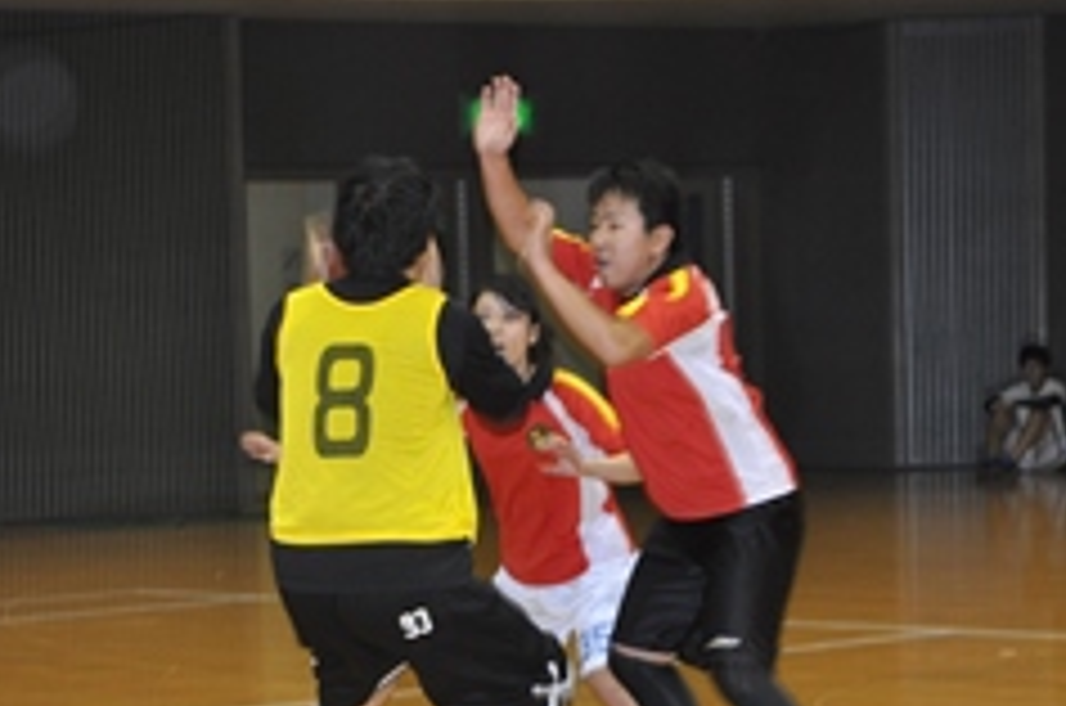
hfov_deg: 13.1
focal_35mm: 157
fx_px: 4638
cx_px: 549
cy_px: 564
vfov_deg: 8.7
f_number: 4.5
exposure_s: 1/60
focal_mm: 55
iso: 800
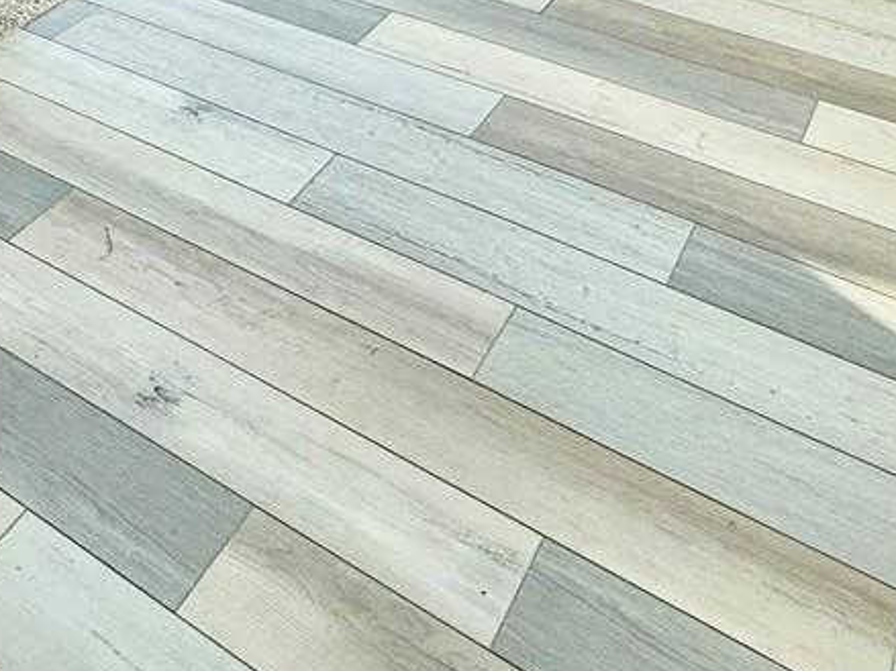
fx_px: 1320
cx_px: 67
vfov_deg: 21.8
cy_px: -430
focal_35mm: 51
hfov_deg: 35.0
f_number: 2.2
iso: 64
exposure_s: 1/198
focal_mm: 2.22
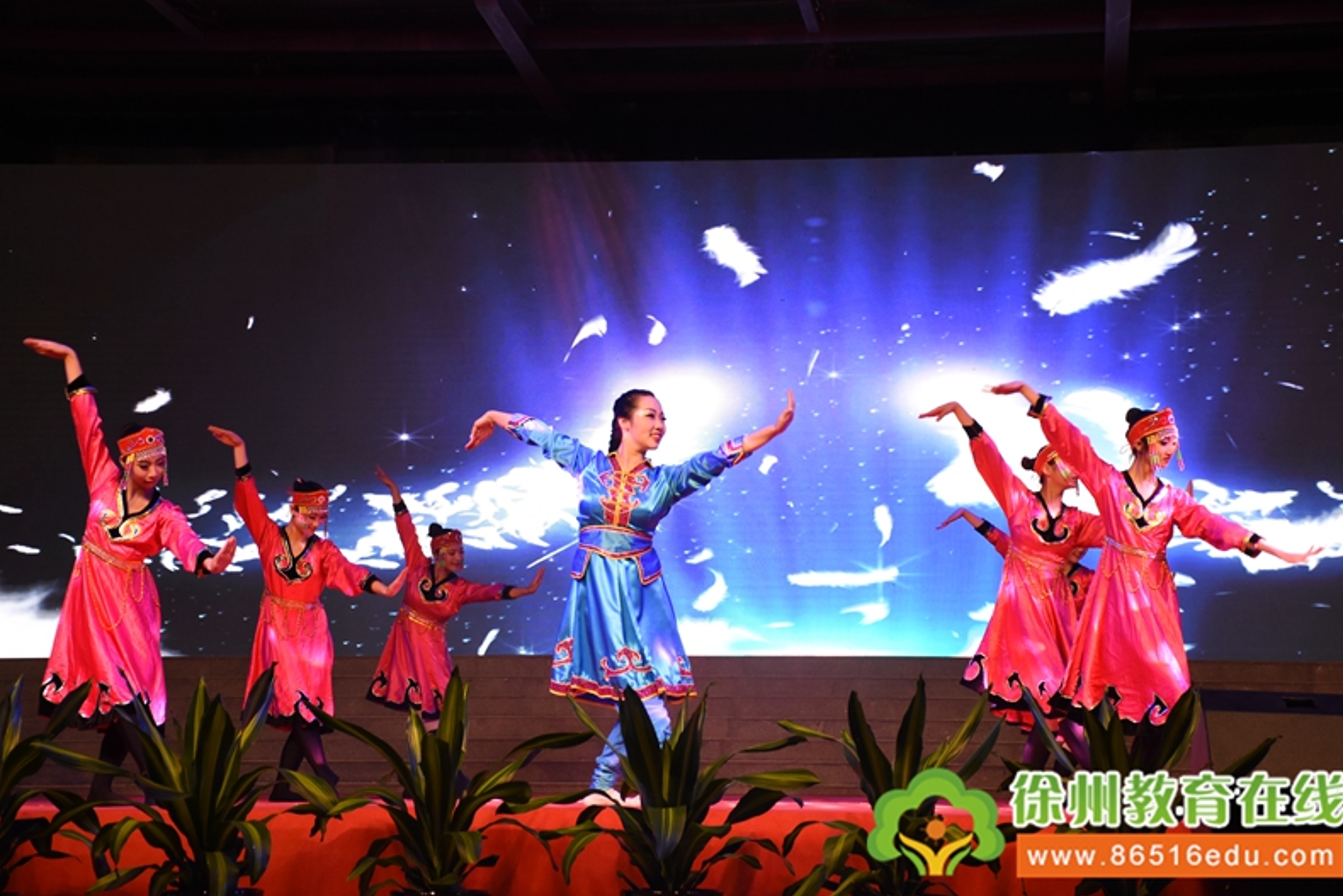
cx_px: 672
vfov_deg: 16.1
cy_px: 445
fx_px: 3171
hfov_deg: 23.9
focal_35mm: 85
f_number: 4.8
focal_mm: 56
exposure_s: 1/80
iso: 800
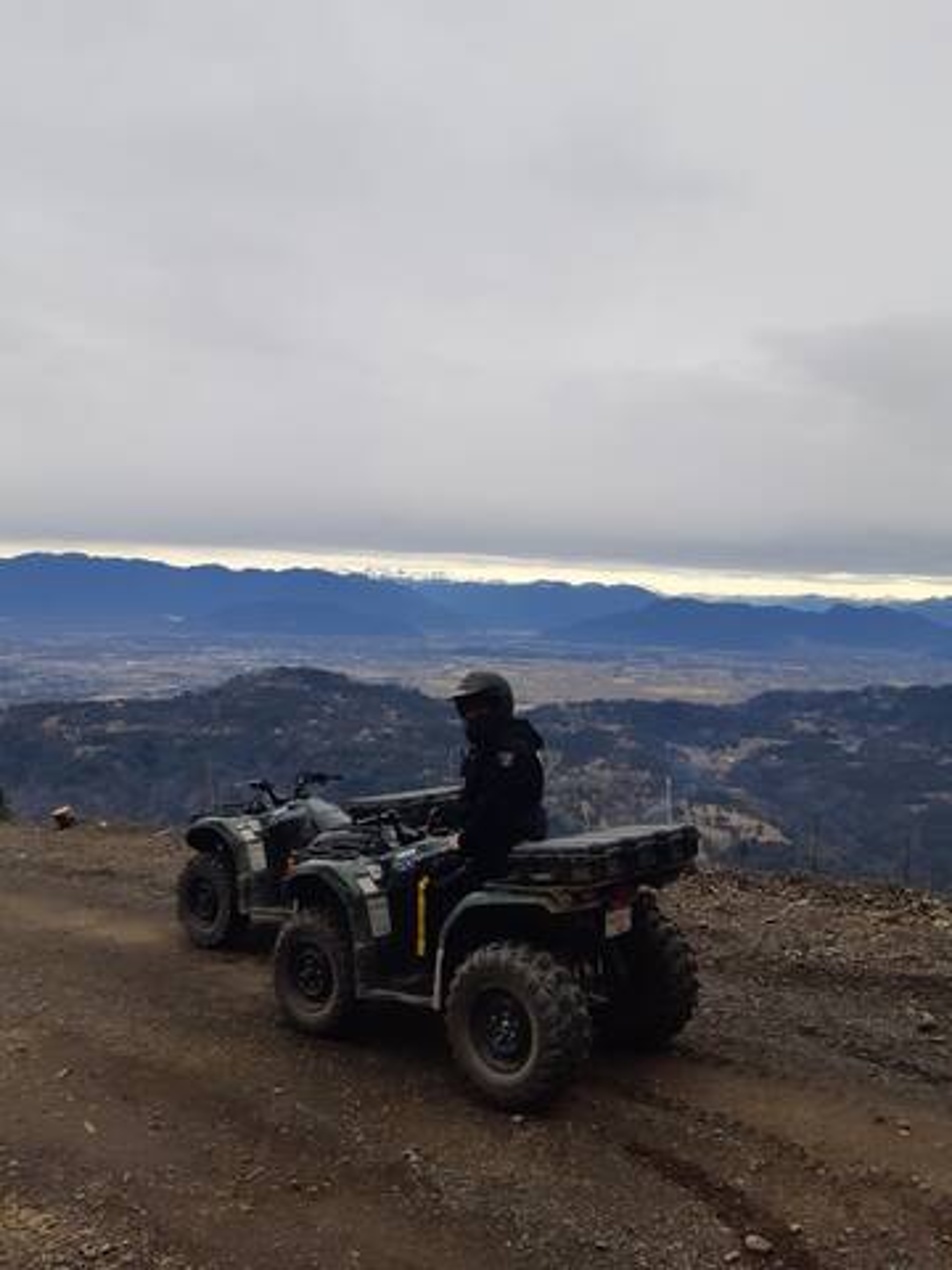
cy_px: 635
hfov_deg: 53.1
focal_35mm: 26
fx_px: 953
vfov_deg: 67.3
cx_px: 476
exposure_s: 1/370
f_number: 1.7
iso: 40
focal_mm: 3.93
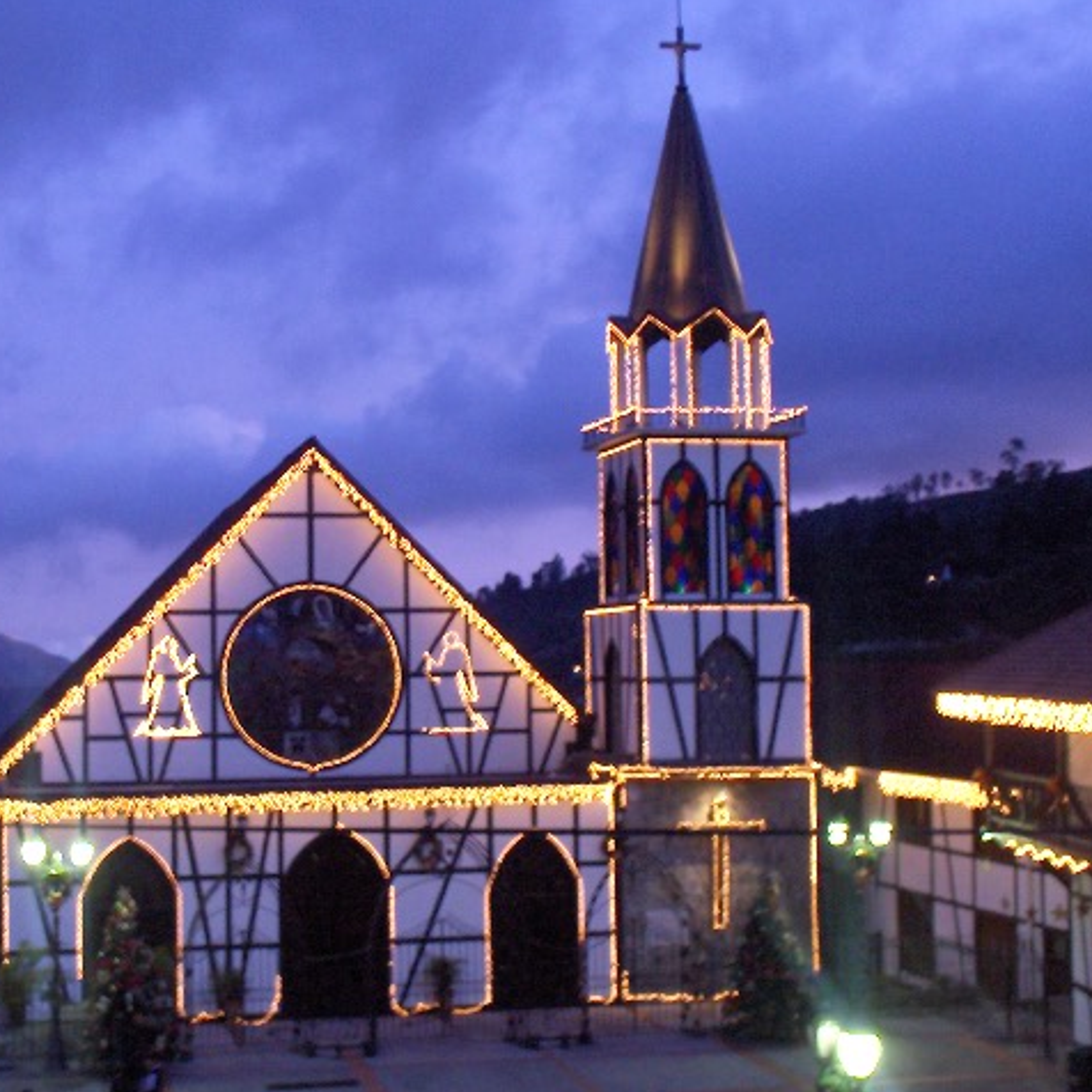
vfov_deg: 38.3
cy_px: 544
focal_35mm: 44
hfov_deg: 38.0
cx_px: 372
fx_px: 1570
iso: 100
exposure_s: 1/4.25
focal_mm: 6.11
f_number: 2.8
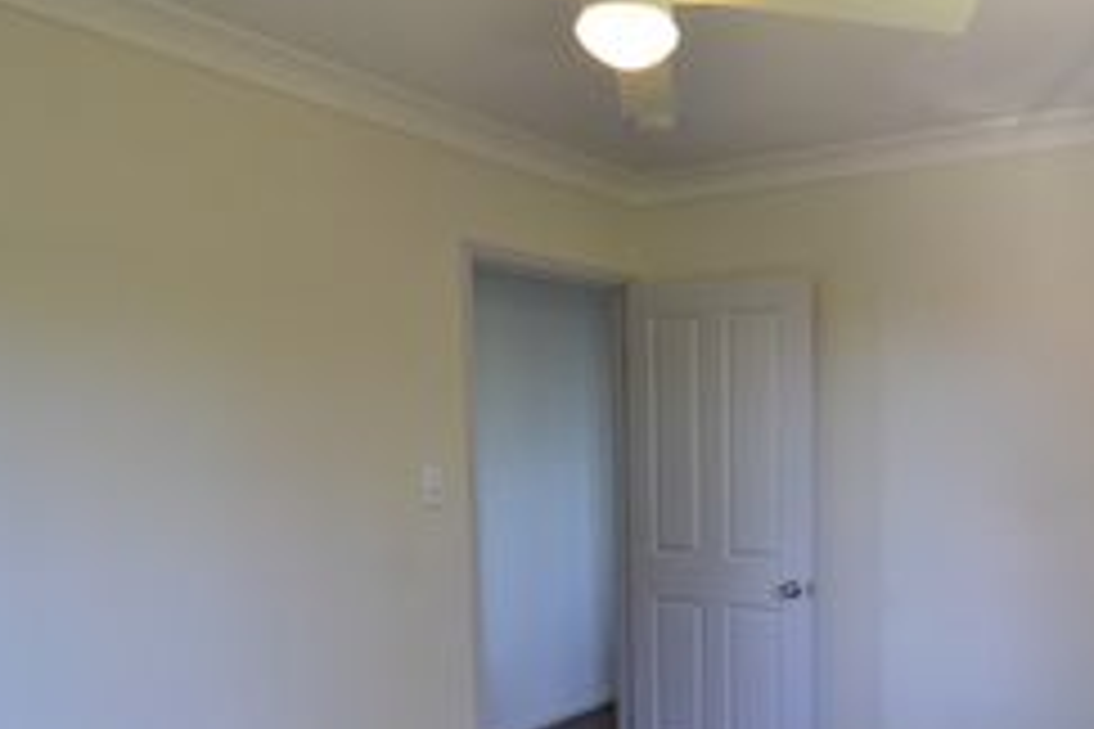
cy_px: 484
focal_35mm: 32
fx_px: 971
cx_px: 815
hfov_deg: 56.0
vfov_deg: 40.7
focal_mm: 11
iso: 1600
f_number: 5
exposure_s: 1/100
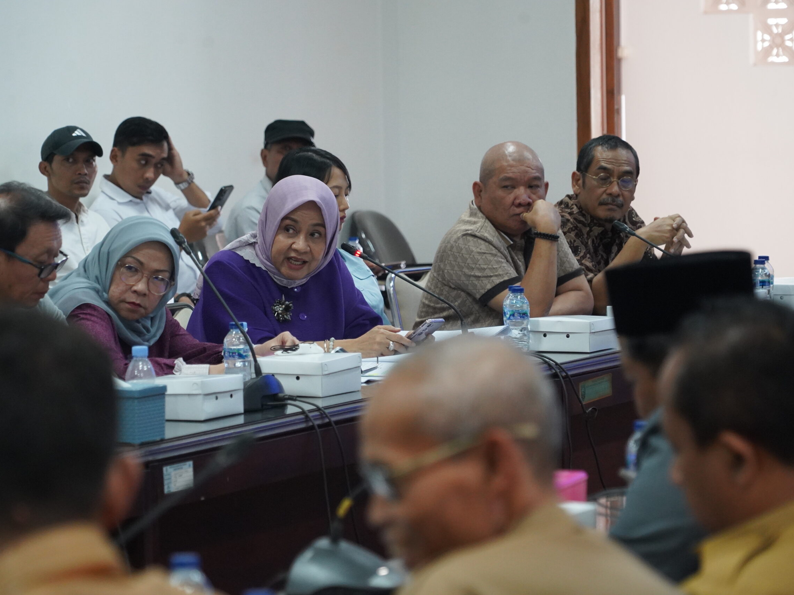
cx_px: 363
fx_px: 3784
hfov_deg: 12.0
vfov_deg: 9.0
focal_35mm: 165
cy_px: 298
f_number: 6.3
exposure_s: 1/100
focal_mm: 152
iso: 6400
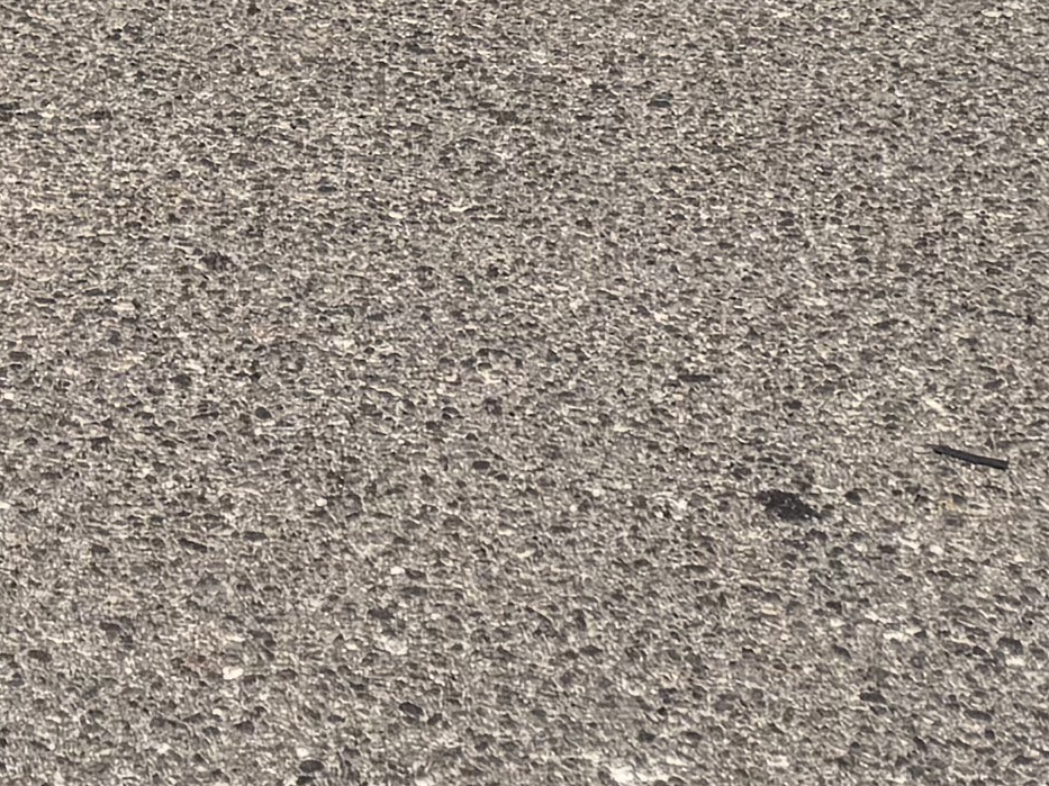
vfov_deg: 8.5
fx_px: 4453
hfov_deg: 12.1
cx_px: -992
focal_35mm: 147
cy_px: -1559
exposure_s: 1/6410
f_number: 1.78
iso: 80
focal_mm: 6.76
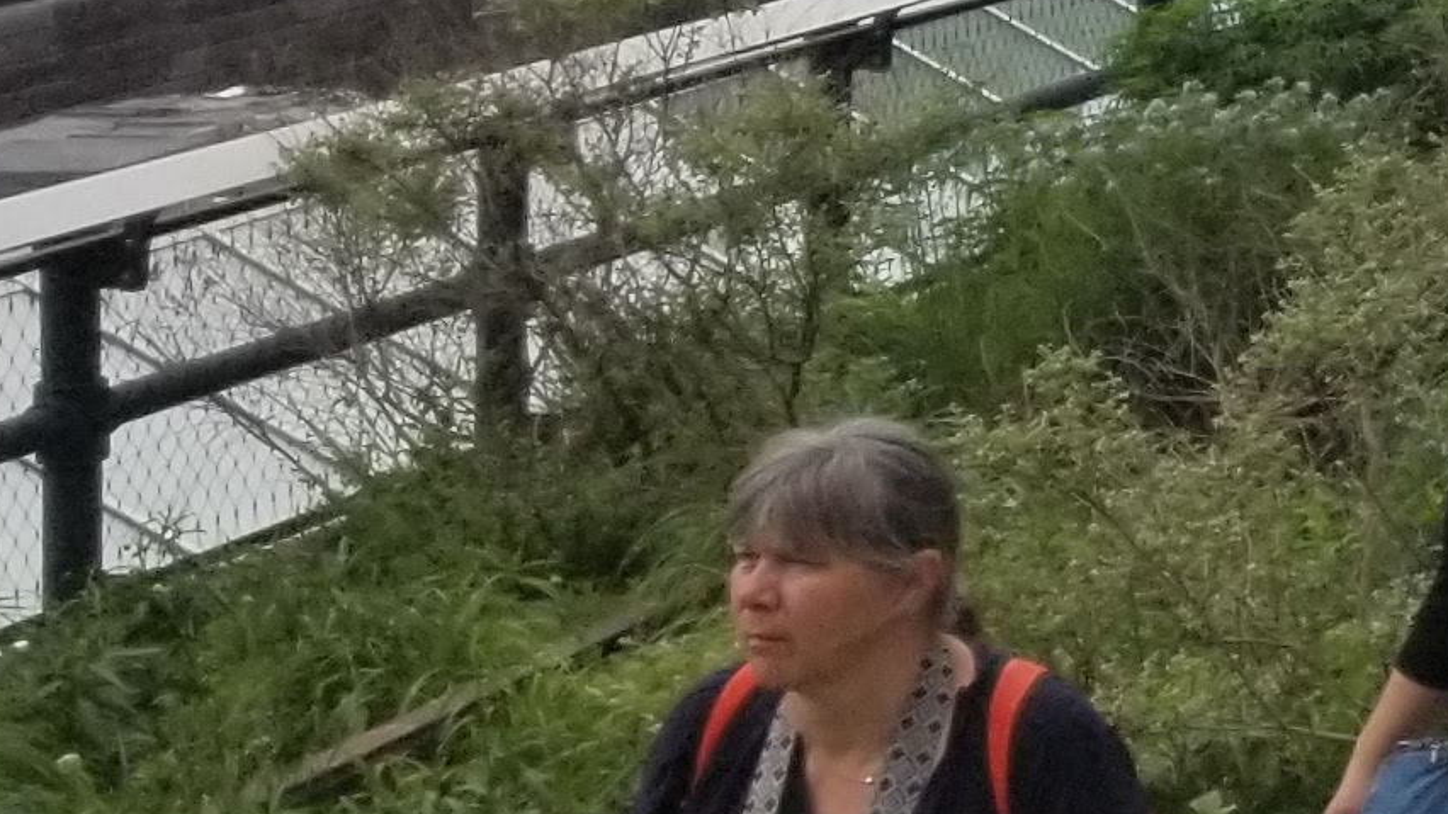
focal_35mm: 134
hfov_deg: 12.8
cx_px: 3321
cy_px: -432
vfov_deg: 8.8
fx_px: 5144
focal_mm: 4.3
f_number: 1.7
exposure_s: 1/2256
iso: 50
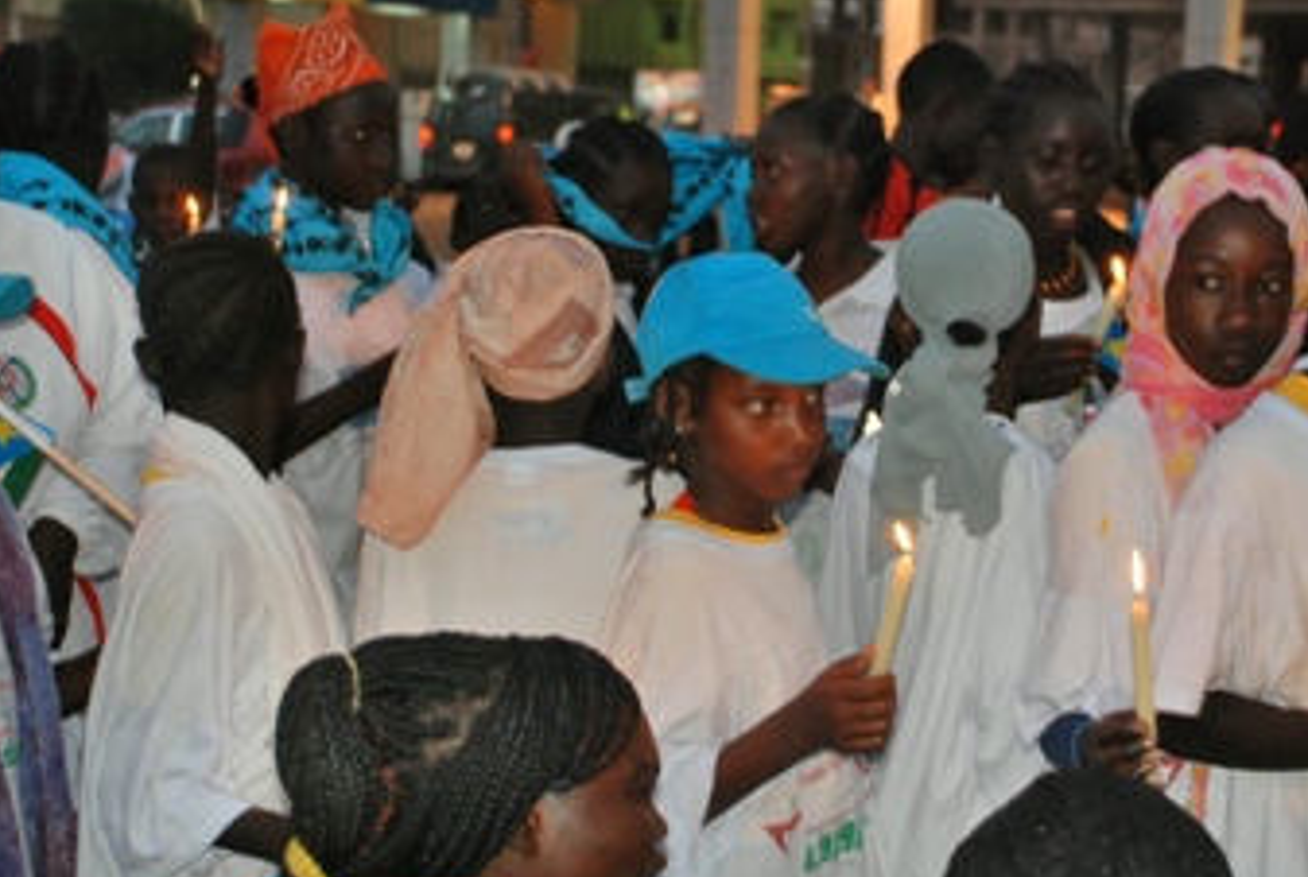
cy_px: 454
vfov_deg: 14.8
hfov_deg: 21.8
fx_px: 3385
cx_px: 875
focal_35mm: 93
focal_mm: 40
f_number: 5
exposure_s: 1/60
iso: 800
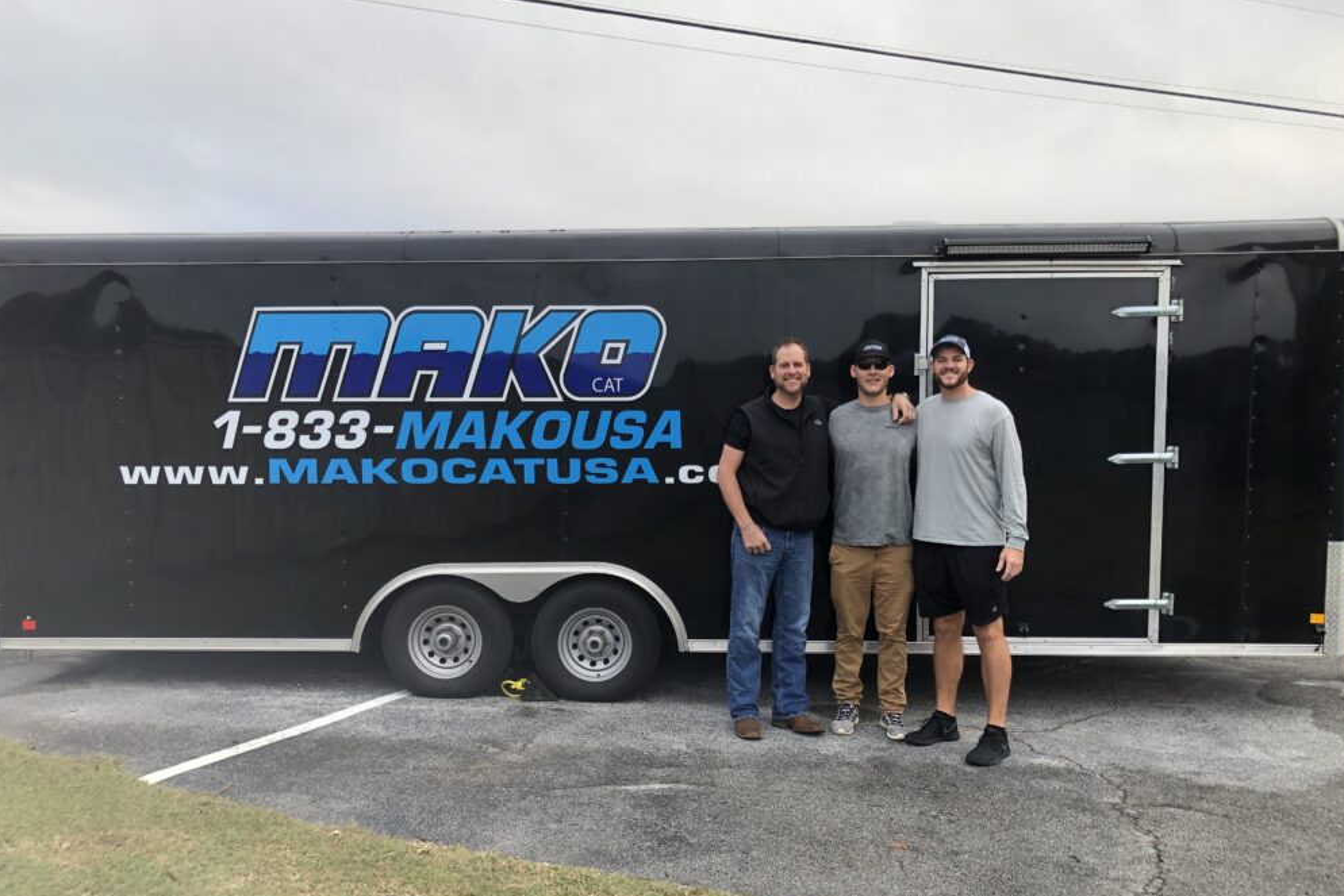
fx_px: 1120
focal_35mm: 30
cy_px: 516
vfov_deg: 43.5
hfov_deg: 61.9
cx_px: 687
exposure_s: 1/471
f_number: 1.8
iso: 20
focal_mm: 3.99
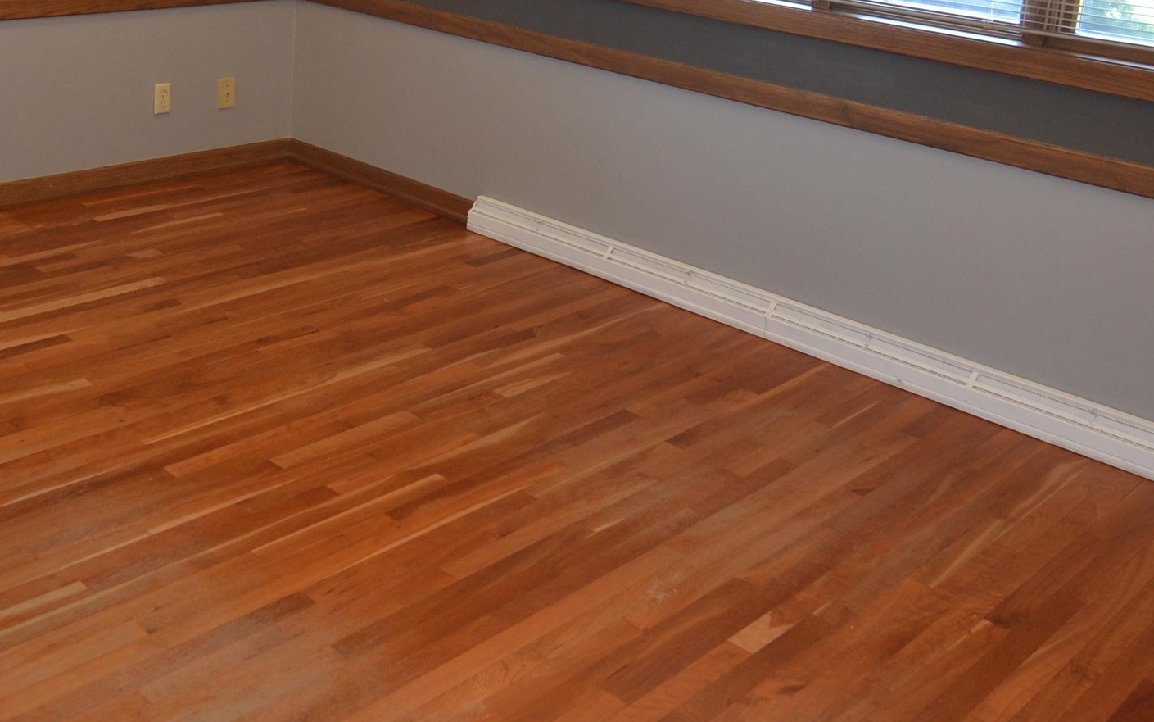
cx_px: 470
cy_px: 91
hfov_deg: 49.0
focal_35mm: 40
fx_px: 1258
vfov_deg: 30.8
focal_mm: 12
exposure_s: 1/80
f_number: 4.5
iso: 400
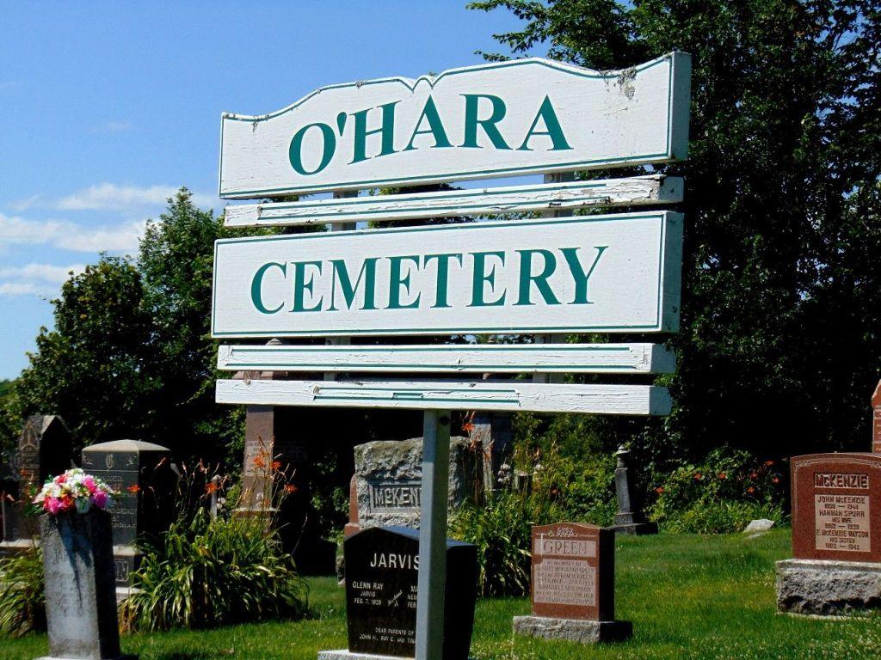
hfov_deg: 18.2
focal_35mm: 108
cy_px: 330
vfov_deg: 13.7
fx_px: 2749
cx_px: 440
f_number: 10.1
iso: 80
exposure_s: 1/200
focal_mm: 19.4
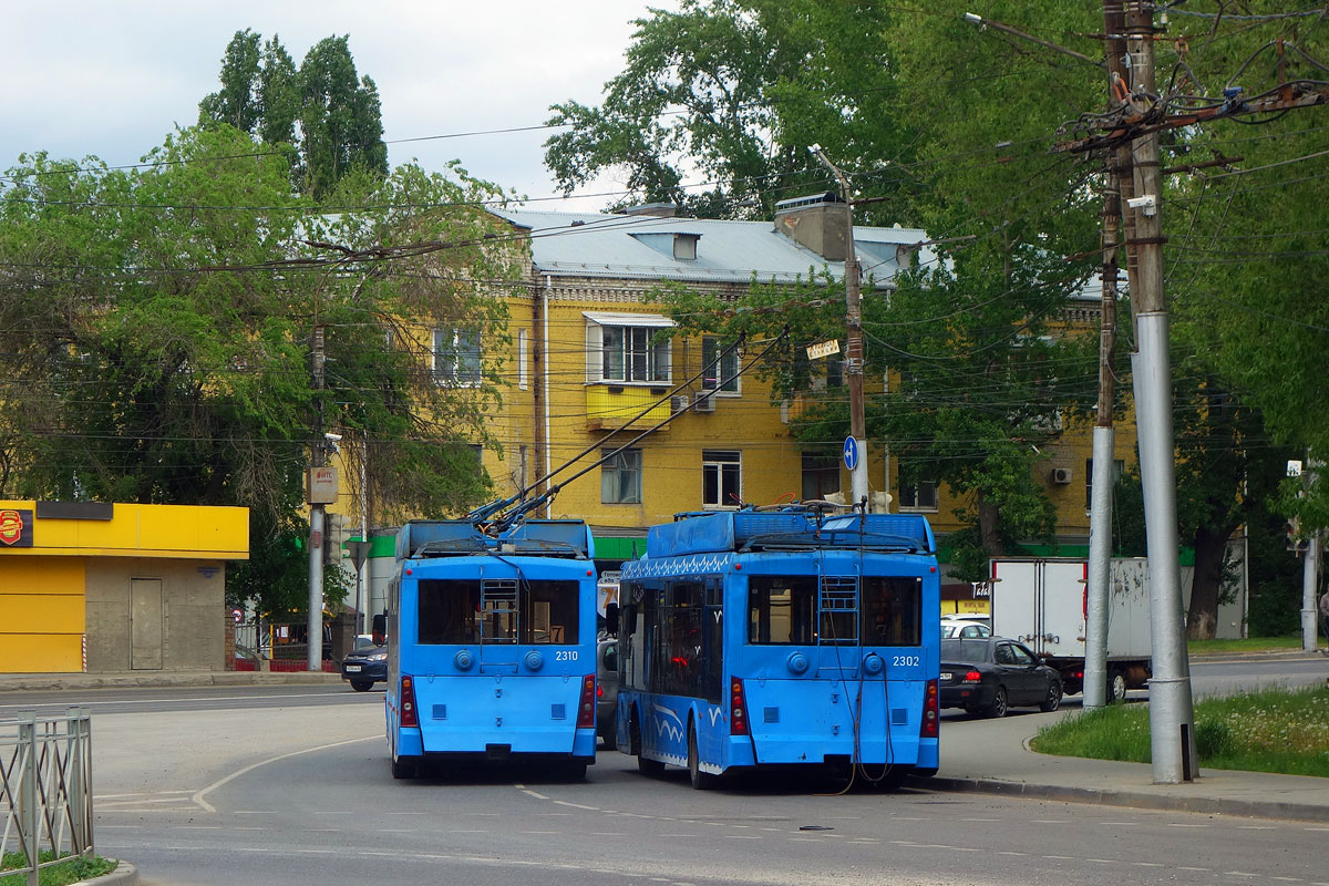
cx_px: 664
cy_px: 443
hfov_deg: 21.2
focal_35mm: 96
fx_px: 3544
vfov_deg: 14.3
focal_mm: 35.62
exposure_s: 1/400
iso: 125
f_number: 5.6
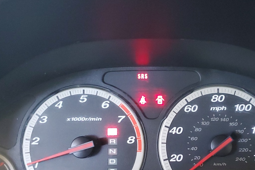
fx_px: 375
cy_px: 124
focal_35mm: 53
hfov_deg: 37.3
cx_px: 159
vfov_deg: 25.3
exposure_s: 1/30
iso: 327
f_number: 1.5
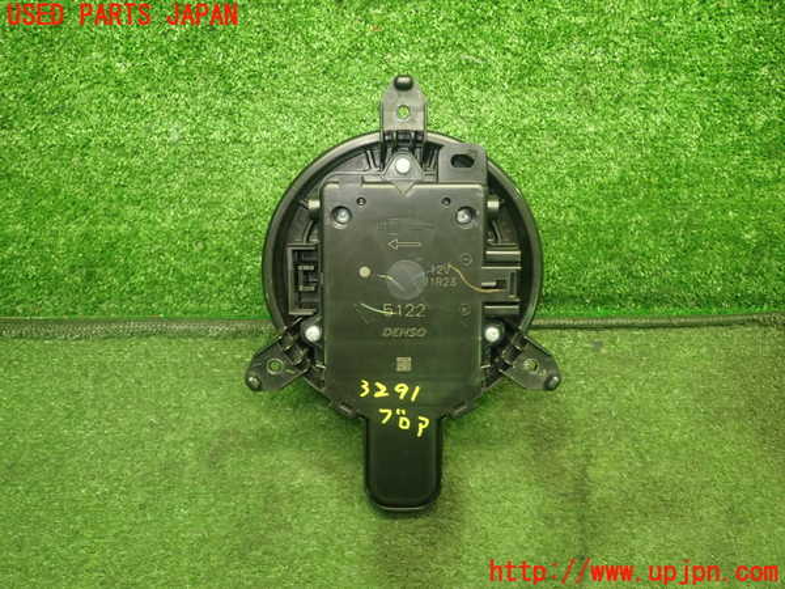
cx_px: 392
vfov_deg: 46.8
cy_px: 294
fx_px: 680
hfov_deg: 60.0
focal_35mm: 30
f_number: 2.3
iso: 250
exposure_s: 1/30
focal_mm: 5.4
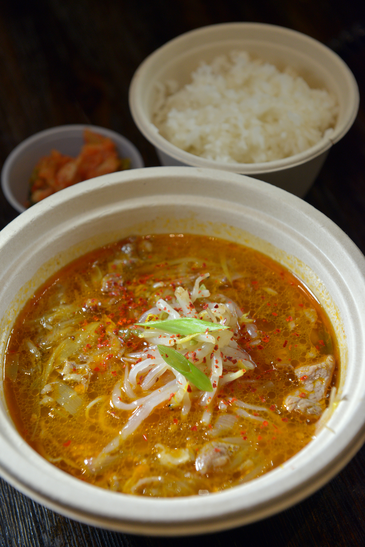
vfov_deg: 28.8
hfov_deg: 19.5
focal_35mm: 70
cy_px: 274
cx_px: 182
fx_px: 1064
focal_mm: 70
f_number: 6.3
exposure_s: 1/200
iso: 1000
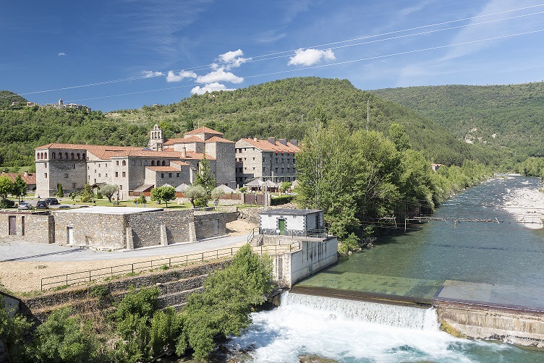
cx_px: 272
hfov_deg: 58.7
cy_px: 182
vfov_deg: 41.1
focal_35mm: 32
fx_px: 484
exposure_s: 1/320
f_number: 8
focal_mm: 32
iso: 400
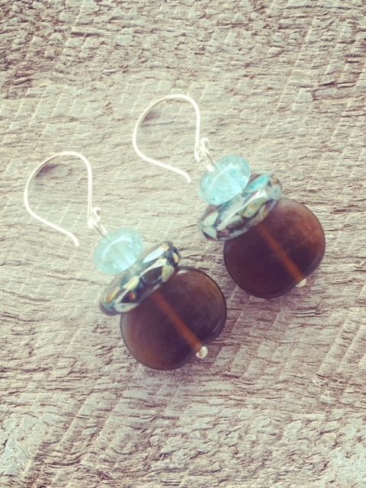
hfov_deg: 36.8
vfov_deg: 47.9
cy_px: 244
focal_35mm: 39
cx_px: 183
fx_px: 550
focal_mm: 4.15
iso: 50
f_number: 2.2
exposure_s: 1/33
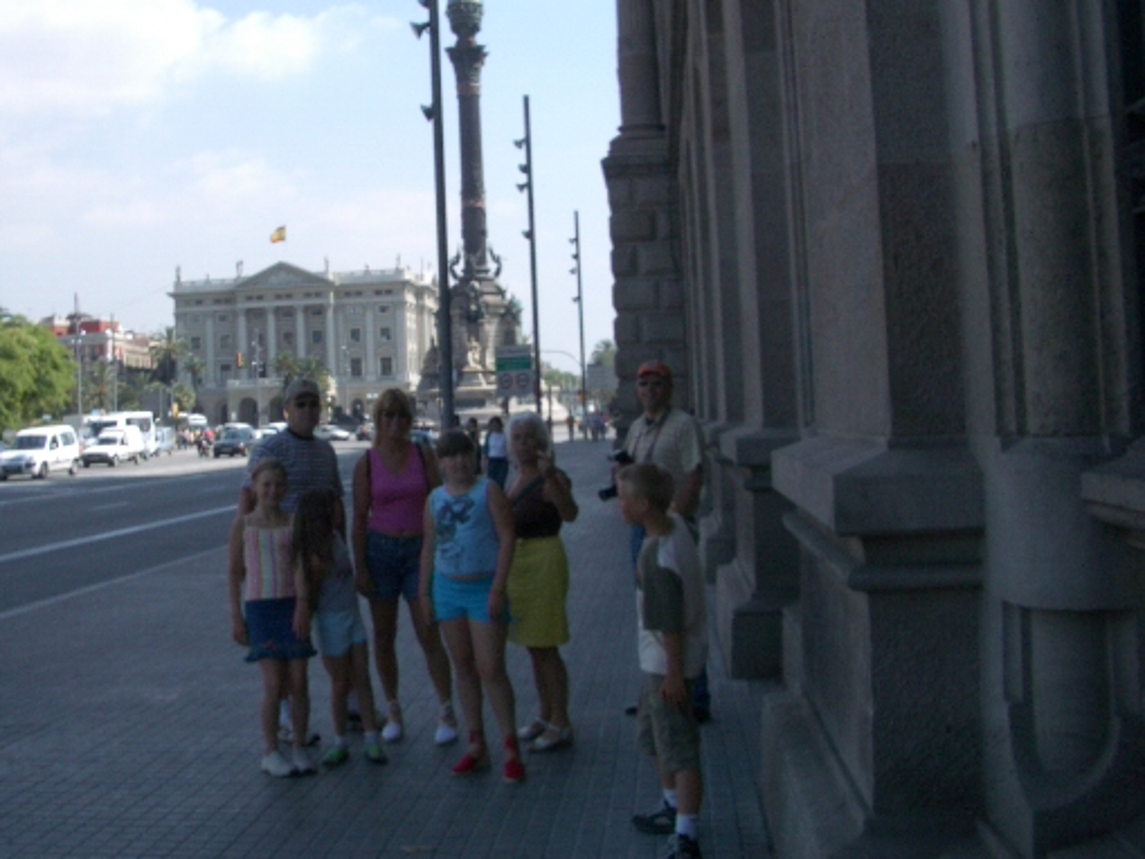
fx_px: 1456
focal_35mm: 44
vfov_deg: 32.8
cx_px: 430
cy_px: 351
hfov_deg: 42.6
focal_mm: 5.8
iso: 50
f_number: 4.3
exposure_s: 1/400
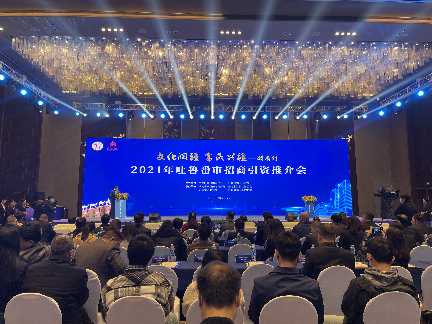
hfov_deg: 67.3
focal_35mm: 26
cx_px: 216
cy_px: 162
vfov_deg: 53.1
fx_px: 324
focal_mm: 4.2
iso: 64
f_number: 1.6
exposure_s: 1/100
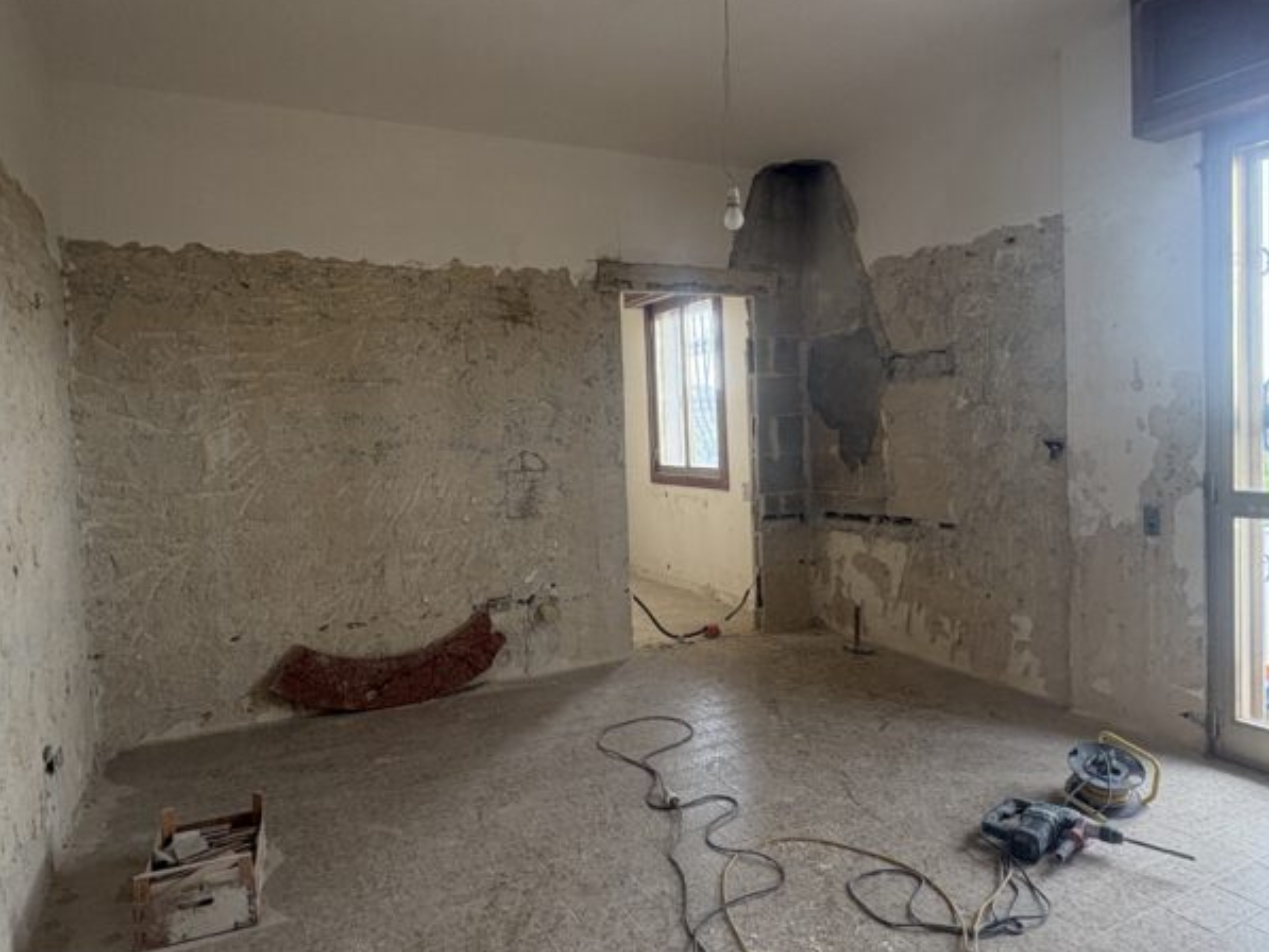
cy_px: 463
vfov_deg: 56.8
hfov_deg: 71.5
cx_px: 674
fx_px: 880
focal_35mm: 24
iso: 200
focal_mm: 2.22
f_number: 2.2
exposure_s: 1/79
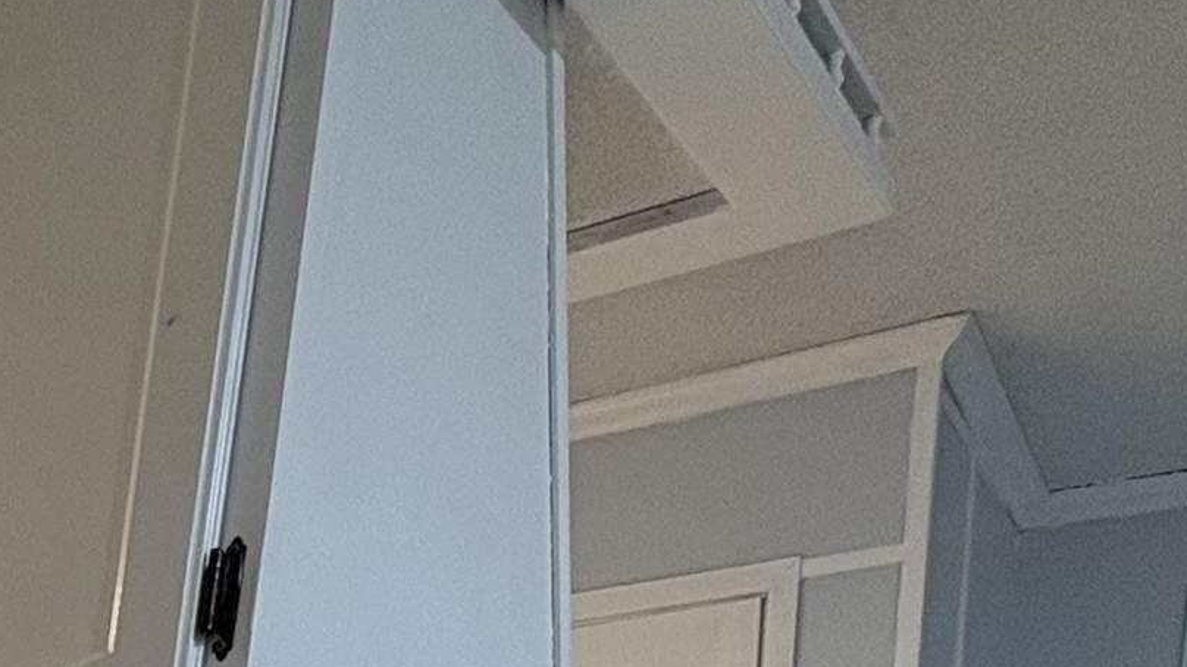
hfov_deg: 31.7
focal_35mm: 58
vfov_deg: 16.2
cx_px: -135
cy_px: 1319
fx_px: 1825
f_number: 2.2
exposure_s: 1/60
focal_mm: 2.22
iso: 160
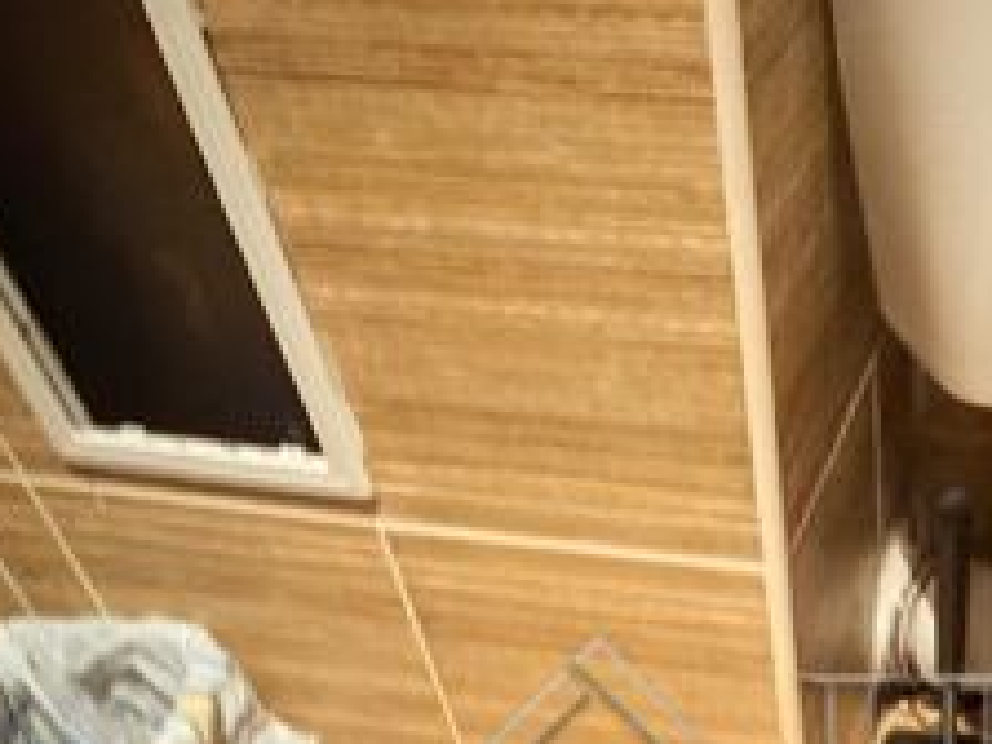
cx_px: 897
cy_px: 802
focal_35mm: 44
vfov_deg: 29.8
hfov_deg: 39.7
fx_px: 1261
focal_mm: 2.22
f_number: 2.2
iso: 320
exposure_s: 1/20
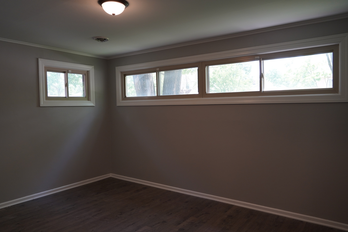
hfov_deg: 67.4
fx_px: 261
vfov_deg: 47.9
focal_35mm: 27
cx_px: 174
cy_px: 116
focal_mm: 18
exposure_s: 1/60
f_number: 4
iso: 250
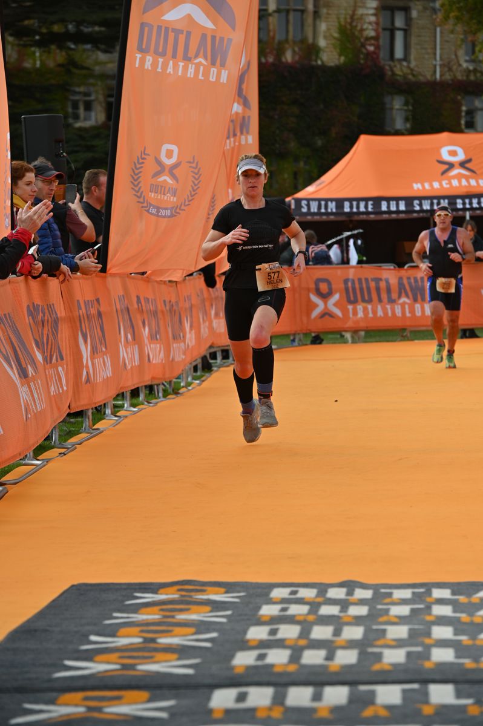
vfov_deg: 12.8
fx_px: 3225
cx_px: 242
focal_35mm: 160
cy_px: 363
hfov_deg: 8.6
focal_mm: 160
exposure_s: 1/1000
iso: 400
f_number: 7.1
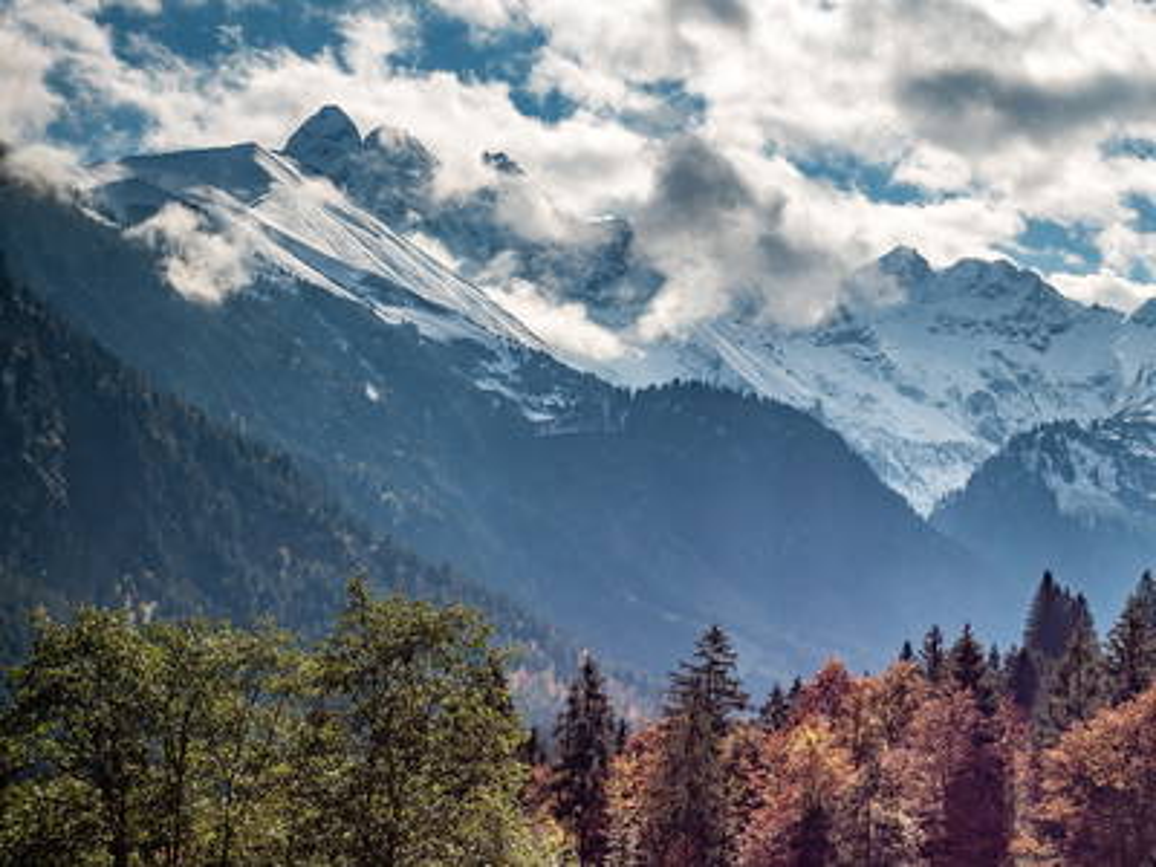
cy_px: 434
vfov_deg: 34.3
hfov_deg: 44.8
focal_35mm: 42
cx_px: 578
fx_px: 1403
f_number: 5.6
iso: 100
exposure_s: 1/800
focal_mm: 21
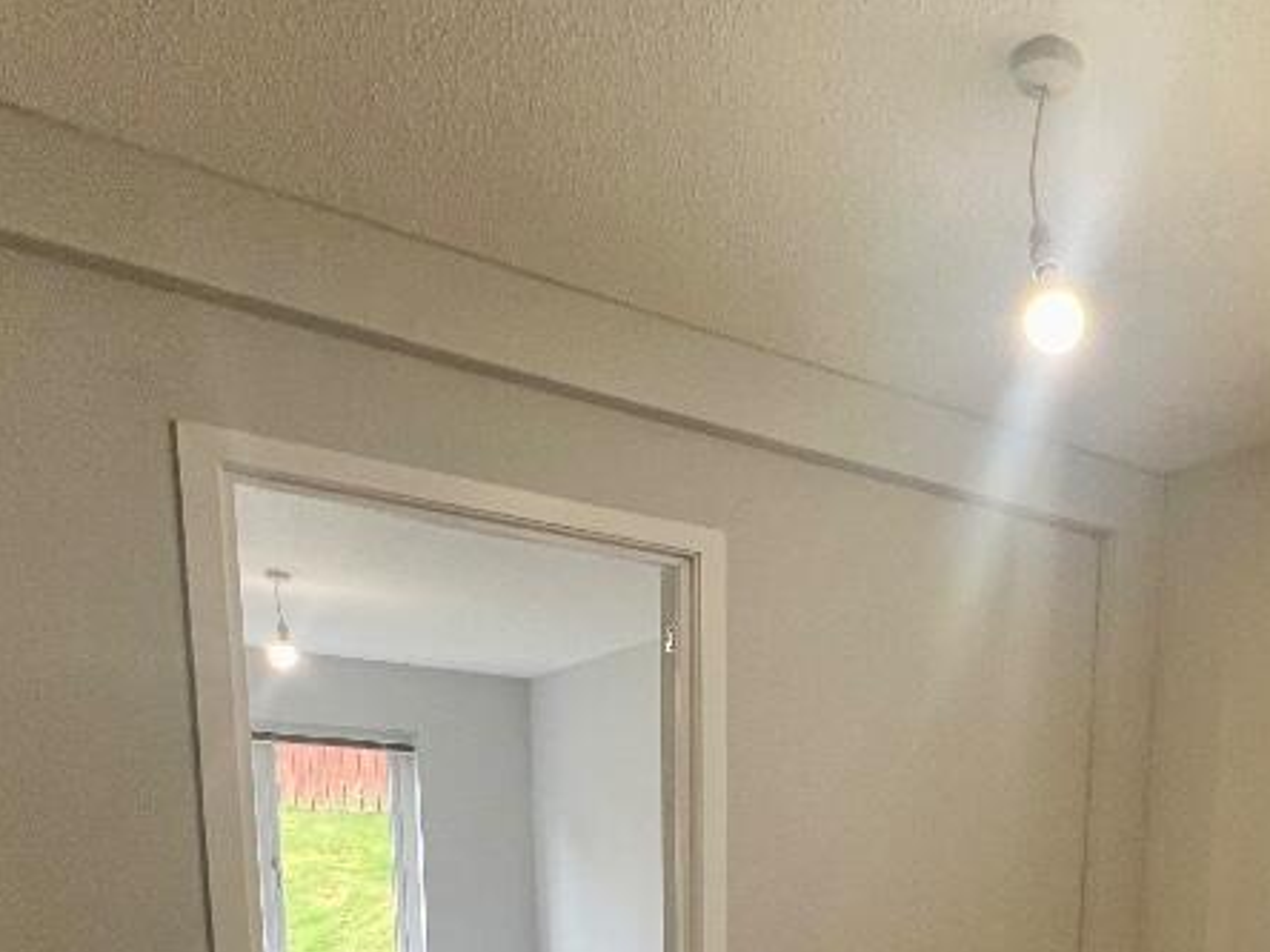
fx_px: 1101
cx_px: 981
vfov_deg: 38.7
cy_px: 1043
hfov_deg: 56.4
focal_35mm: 30
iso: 200
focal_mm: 1.57
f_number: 1.8
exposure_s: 1/100
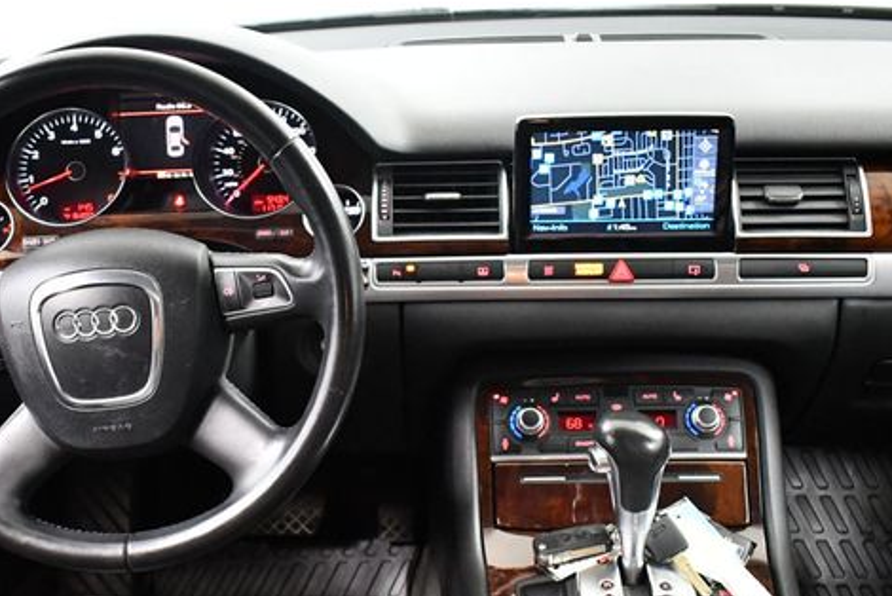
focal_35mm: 49
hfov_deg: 40.1
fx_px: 1215
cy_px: 378
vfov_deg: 27.5
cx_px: 345
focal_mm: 18
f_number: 3.5
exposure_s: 1/60
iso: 5000
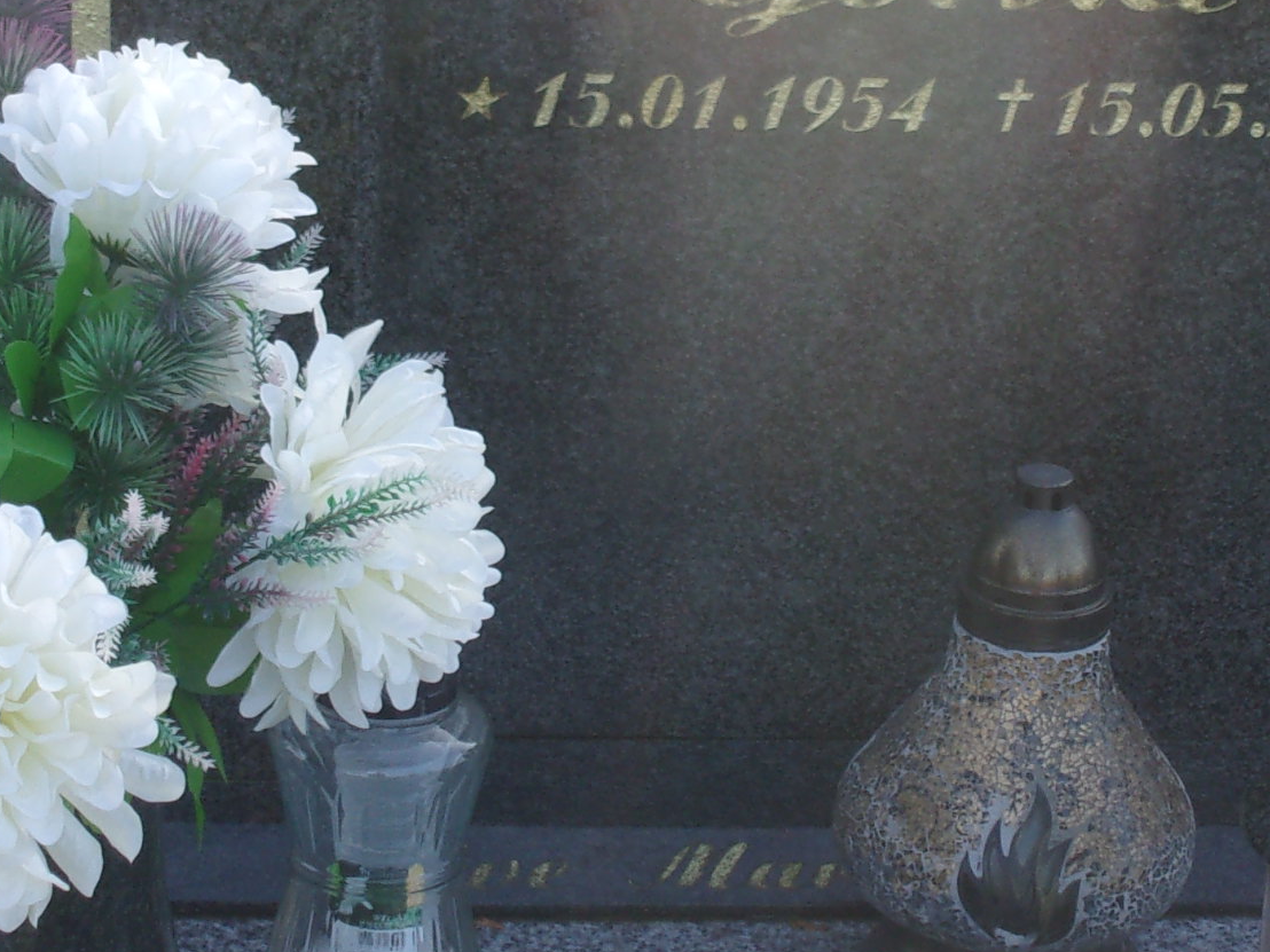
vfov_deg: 11.9
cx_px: 683
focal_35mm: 124
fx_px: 4549
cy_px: 173
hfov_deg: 15.9
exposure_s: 1/90
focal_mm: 9.5
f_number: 4.9
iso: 80
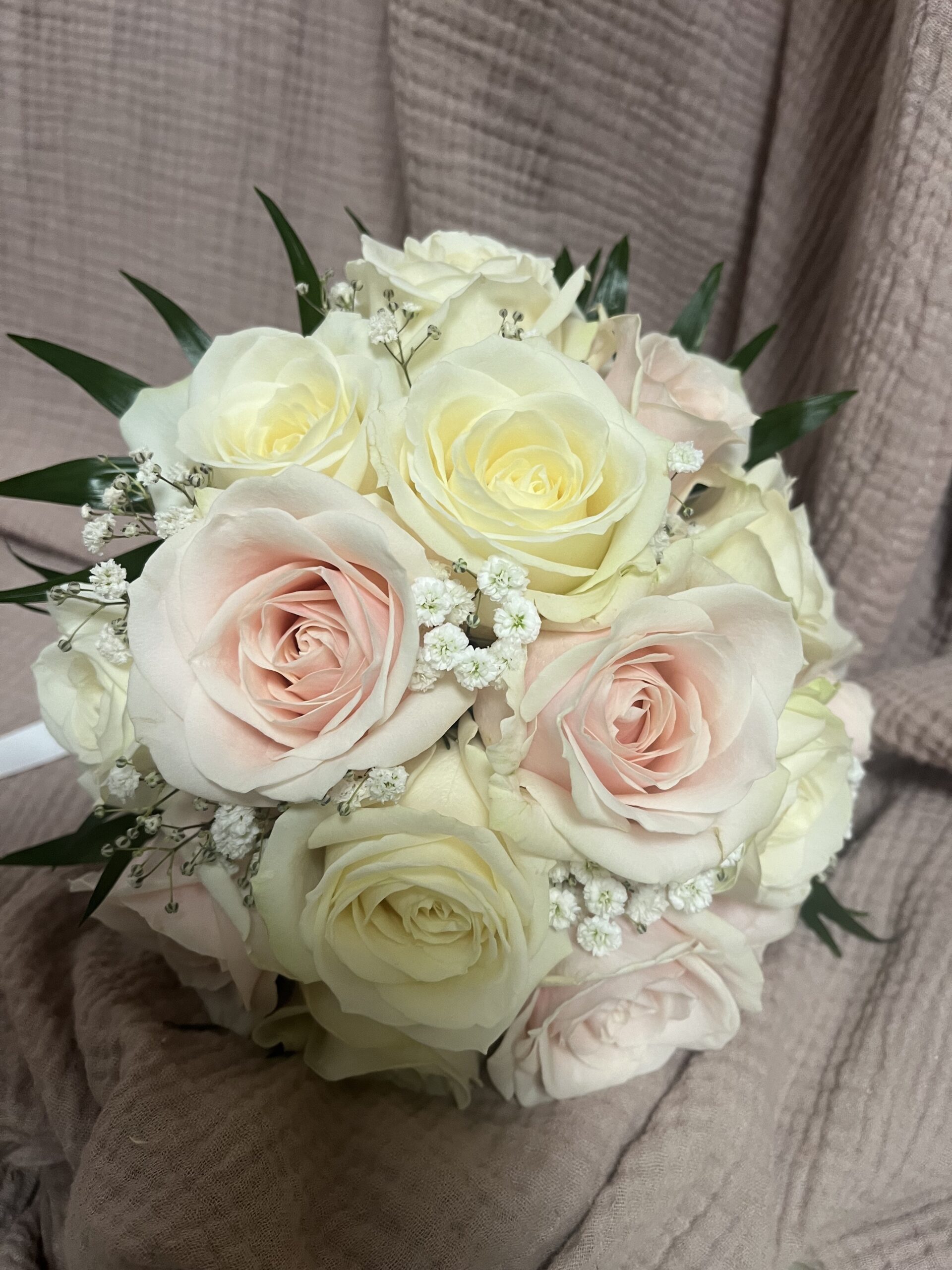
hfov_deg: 53.1
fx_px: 953
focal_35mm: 26
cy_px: 635
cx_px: 476
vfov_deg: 67.3
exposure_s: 1/50
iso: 125
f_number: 1.6
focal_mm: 5.1
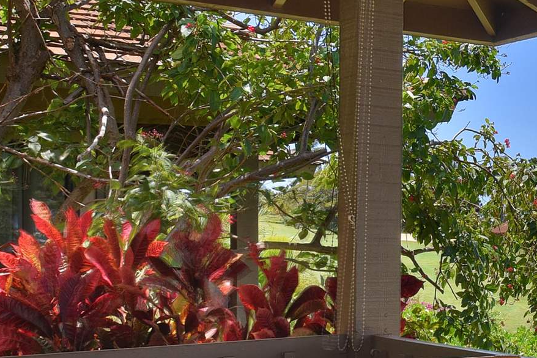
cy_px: 302
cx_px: 843
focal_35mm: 70
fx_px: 1044
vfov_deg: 19.2
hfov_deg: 22.6
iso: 720
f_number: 16
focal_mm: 20
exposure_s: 1/60
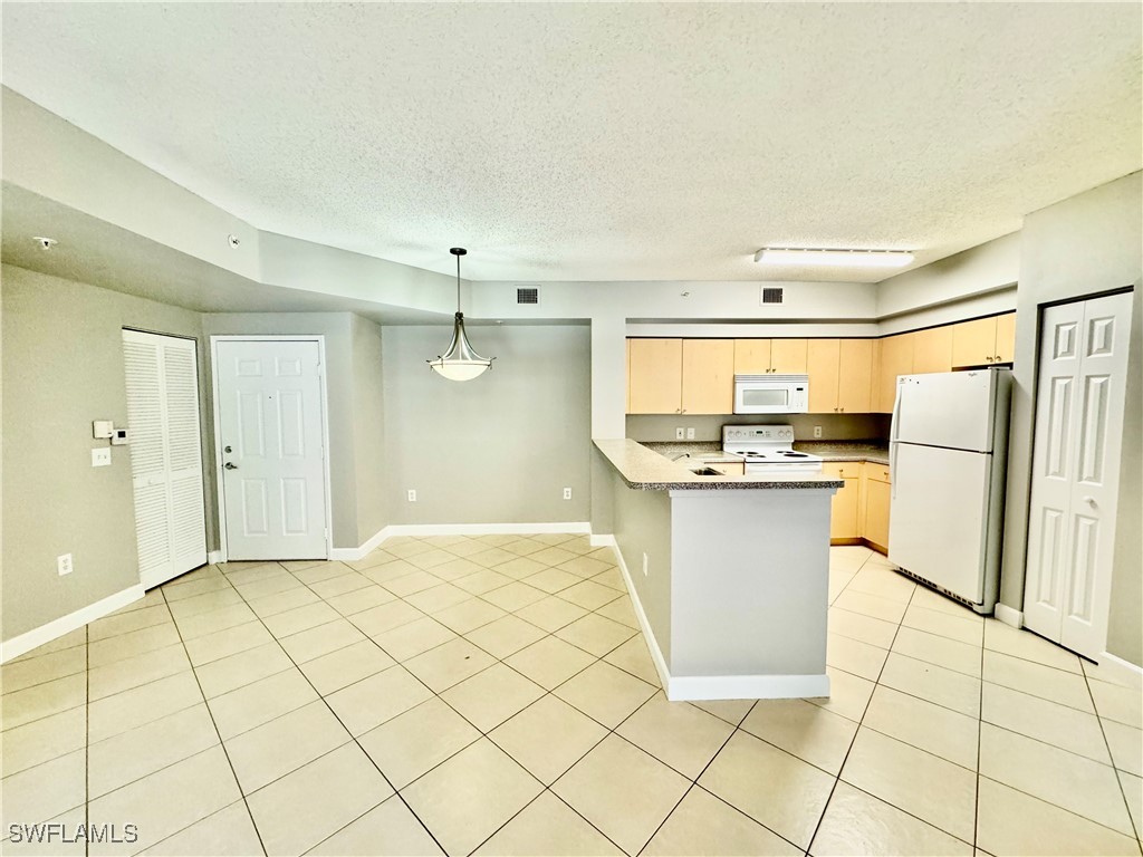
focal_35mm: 14
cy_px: 428
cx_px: 572
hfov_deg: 102.1
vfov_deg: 85.7
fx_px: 462
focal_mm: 2.22
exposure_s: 1/120
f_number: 2.2
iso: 320
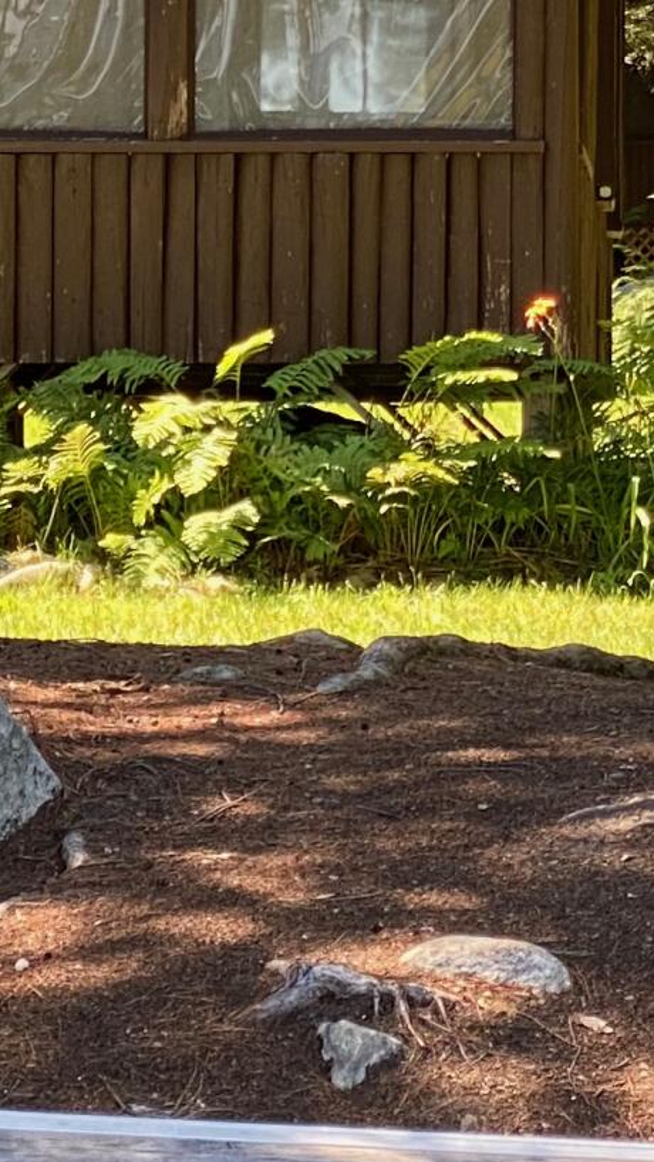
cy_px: 326
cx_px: 17
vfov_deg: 10.3
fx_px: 6408
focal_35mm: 208
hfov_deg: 5.8
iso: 32
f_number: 2
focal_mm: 6
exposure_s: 1/122
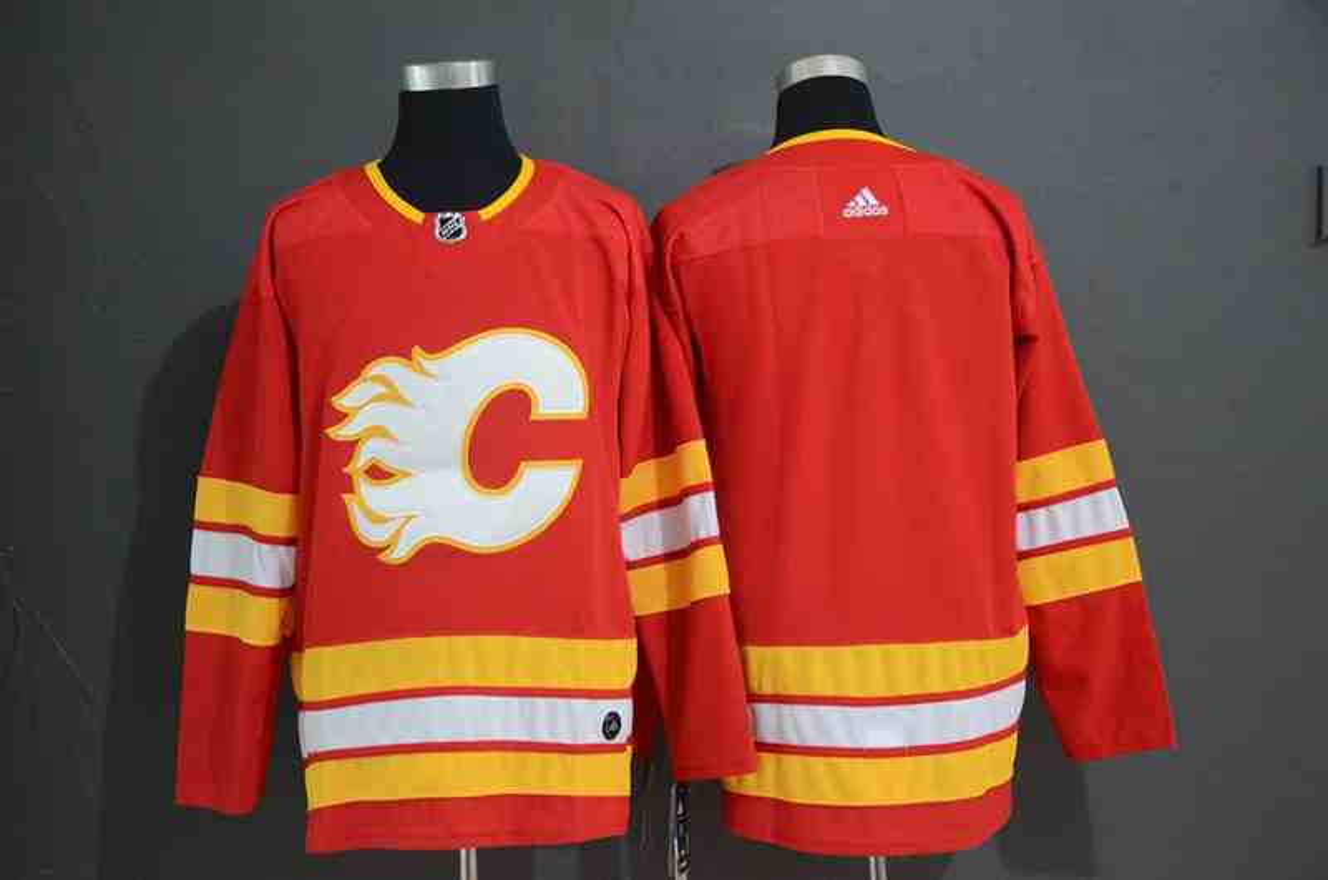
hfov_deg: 33.5
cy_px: 440
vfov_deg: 22.5
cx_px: 664
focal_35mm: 60
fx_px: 2209
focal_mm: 40
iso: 4000
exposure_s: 1/40
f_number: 4.5
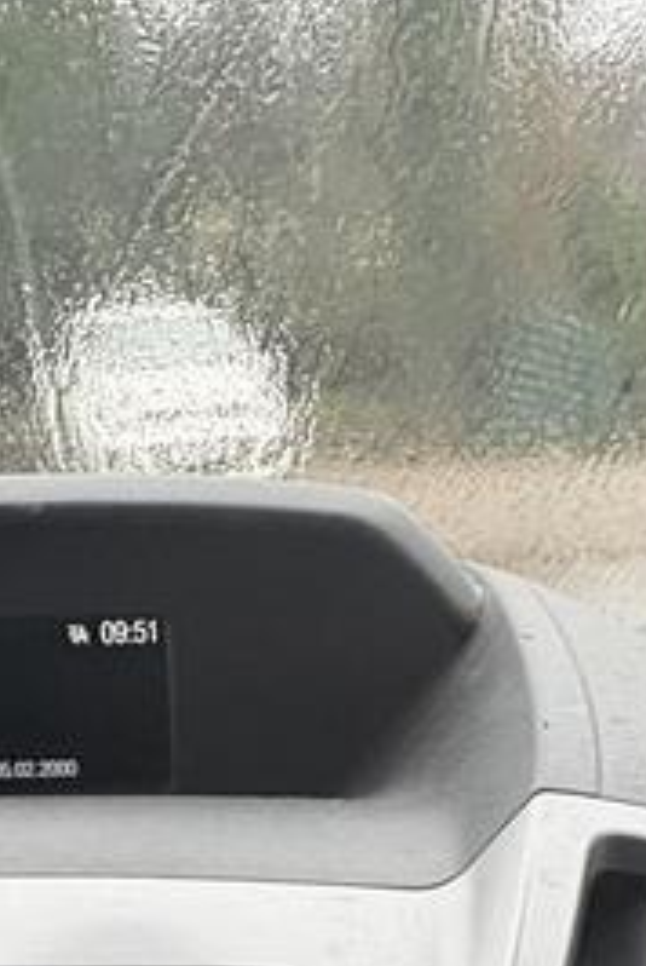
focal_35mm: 49
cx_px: 229
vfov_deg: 32.3
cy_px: 1198
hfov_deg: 27.5
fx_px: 1315
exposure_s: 1/99
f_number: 2.2
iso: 160
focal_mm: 2.22
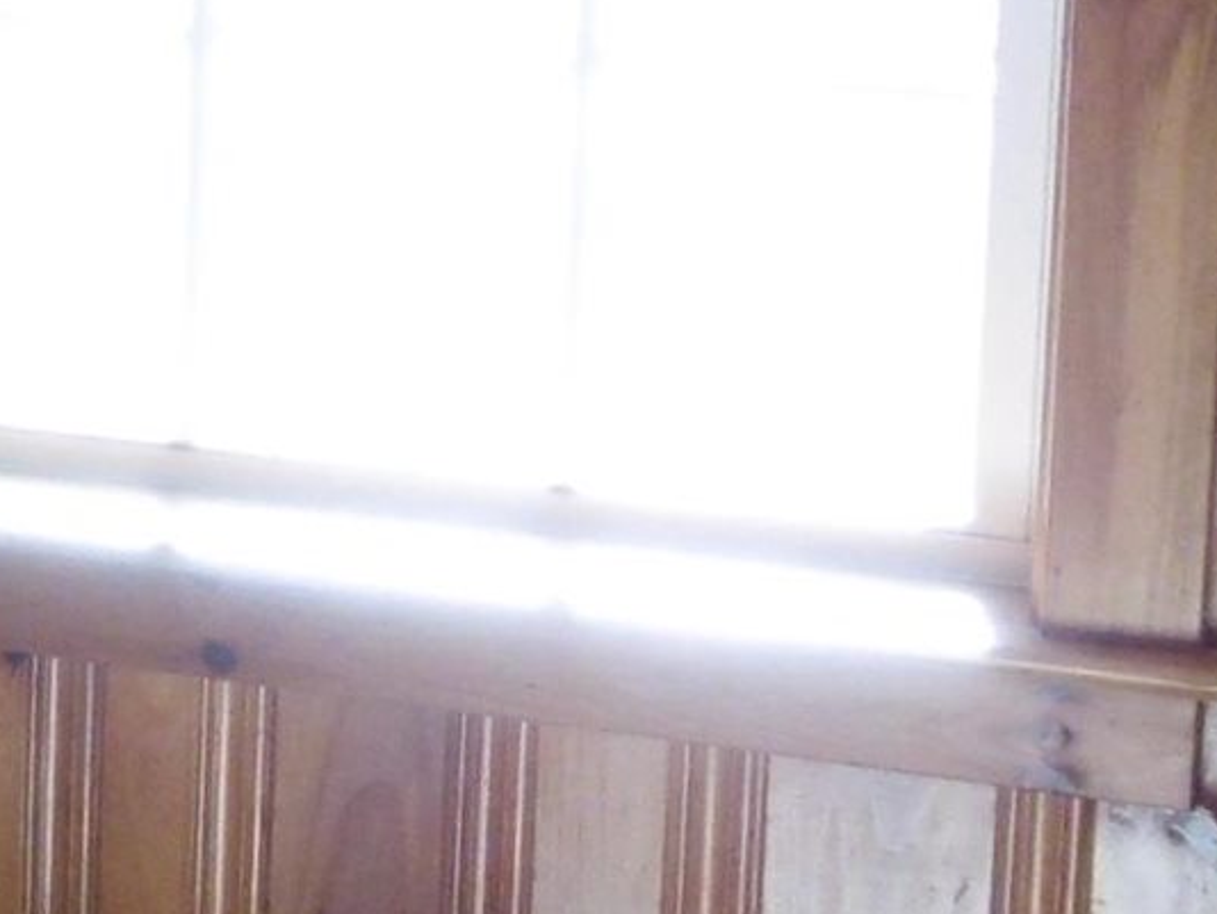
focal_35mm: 138
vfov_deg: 10.6
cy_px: -52
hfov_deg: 13.8
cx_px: -317
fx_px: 4854
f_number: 3.1
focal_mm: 4.3
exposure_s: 1/60
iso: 200
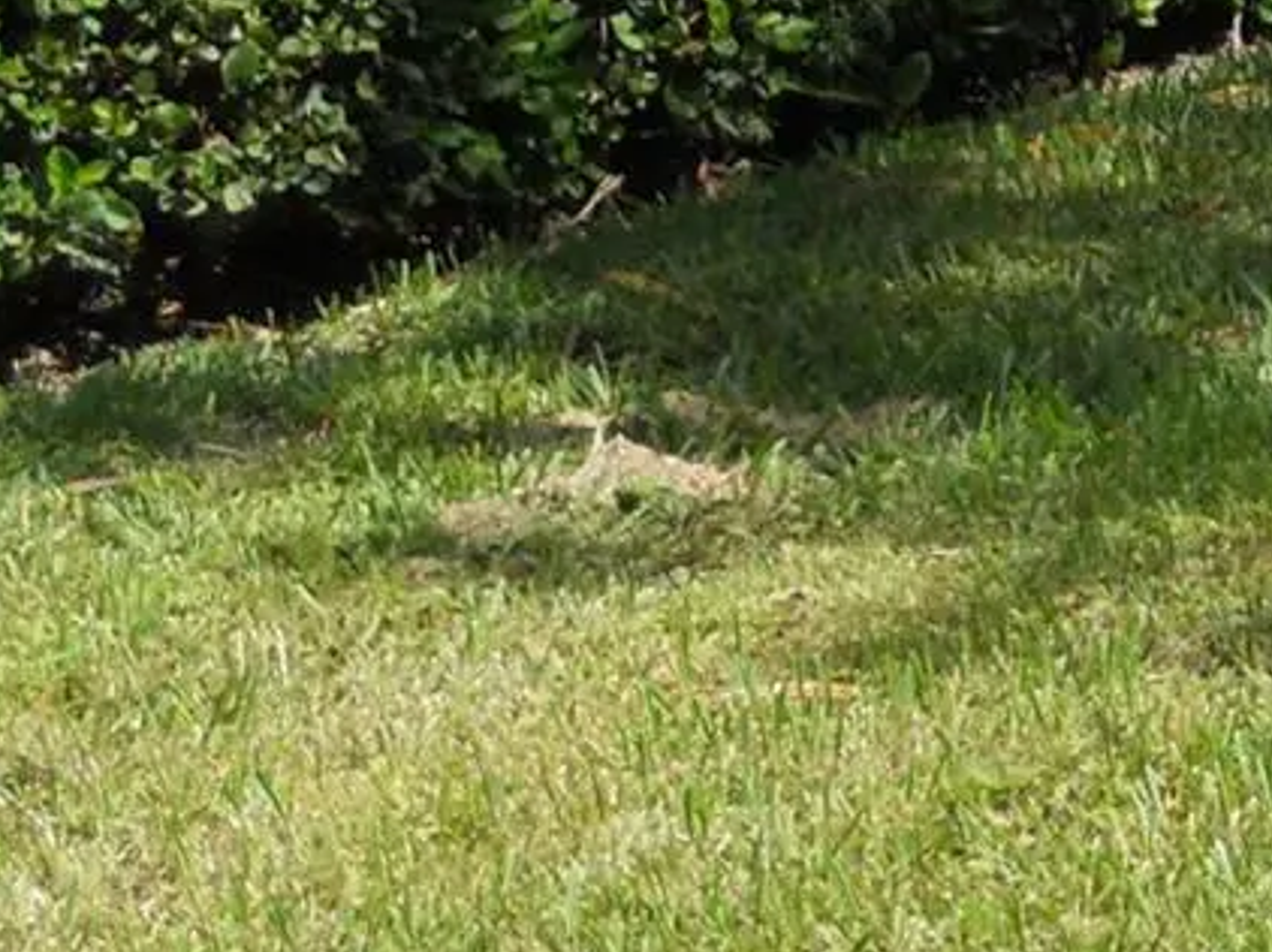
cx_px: 2912
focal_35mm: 199
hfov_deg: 9.1
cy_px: -898
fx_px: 7308
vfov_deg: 7.2
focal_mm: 7.3
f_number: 3.2
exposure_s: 1/800
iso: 80
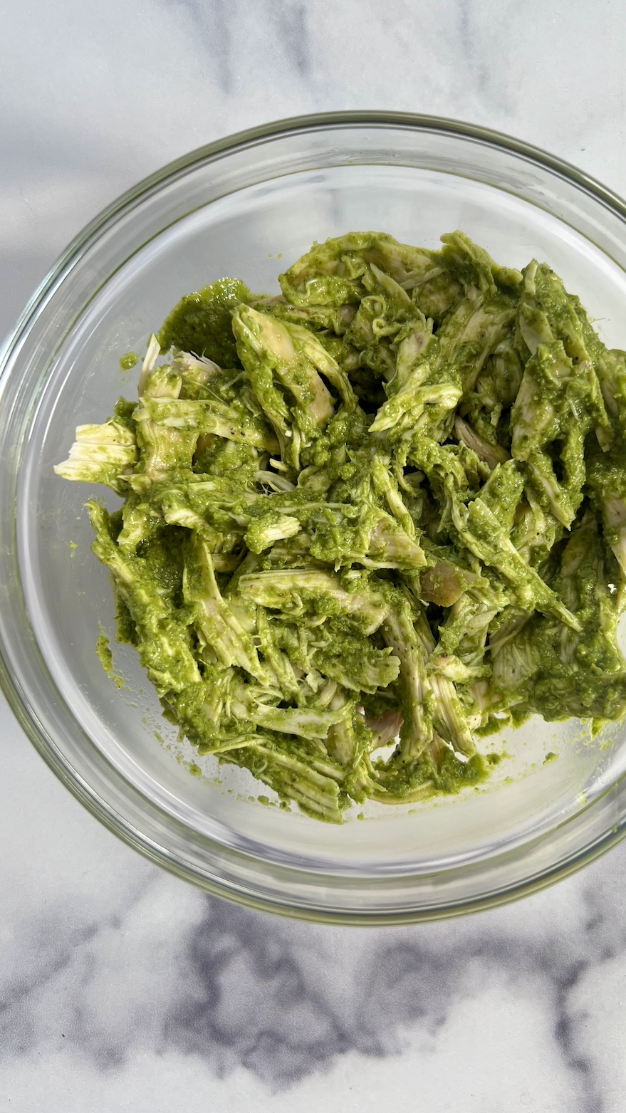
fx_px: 856
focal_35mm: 29
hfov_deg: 40.0
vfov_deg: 66.1
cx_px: 373
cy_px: 545
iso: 64
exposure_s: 1/121
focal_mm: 5.7
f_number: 1.5
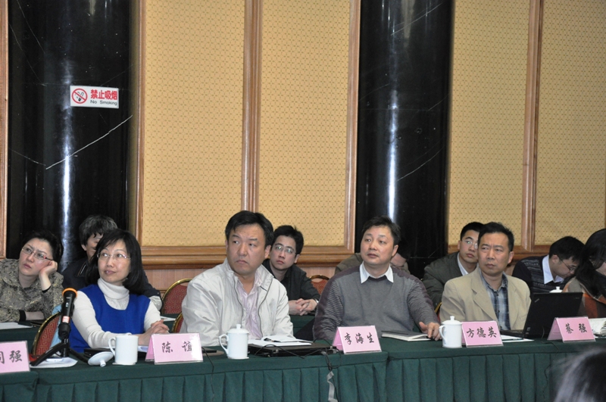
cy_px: 201
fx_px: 1261
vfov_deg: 18.1
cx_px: 303
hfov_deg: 27.0
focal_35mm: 75
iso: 1600
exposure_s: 1/60
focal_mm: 50
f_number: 5
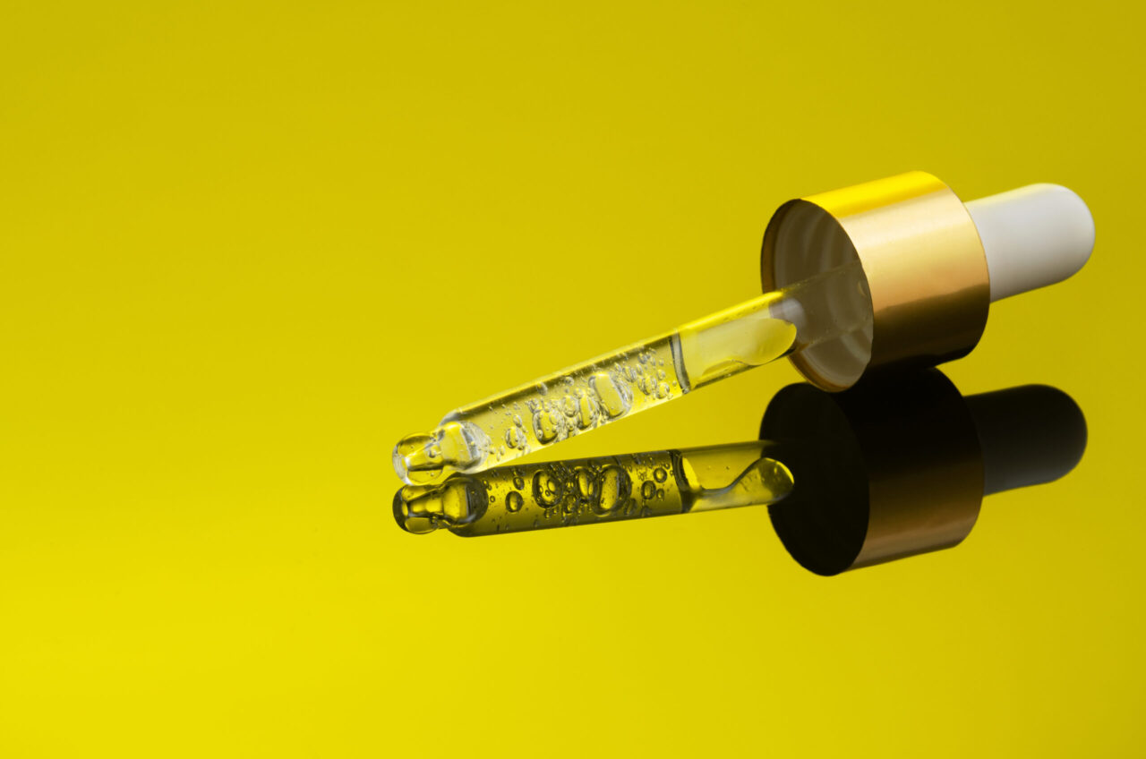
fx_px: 5004
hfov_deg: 13.1
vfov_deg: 8.7
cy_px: 380
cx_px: 573
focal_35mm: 158
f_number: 14
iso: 100
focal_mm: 105
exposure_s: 1/125
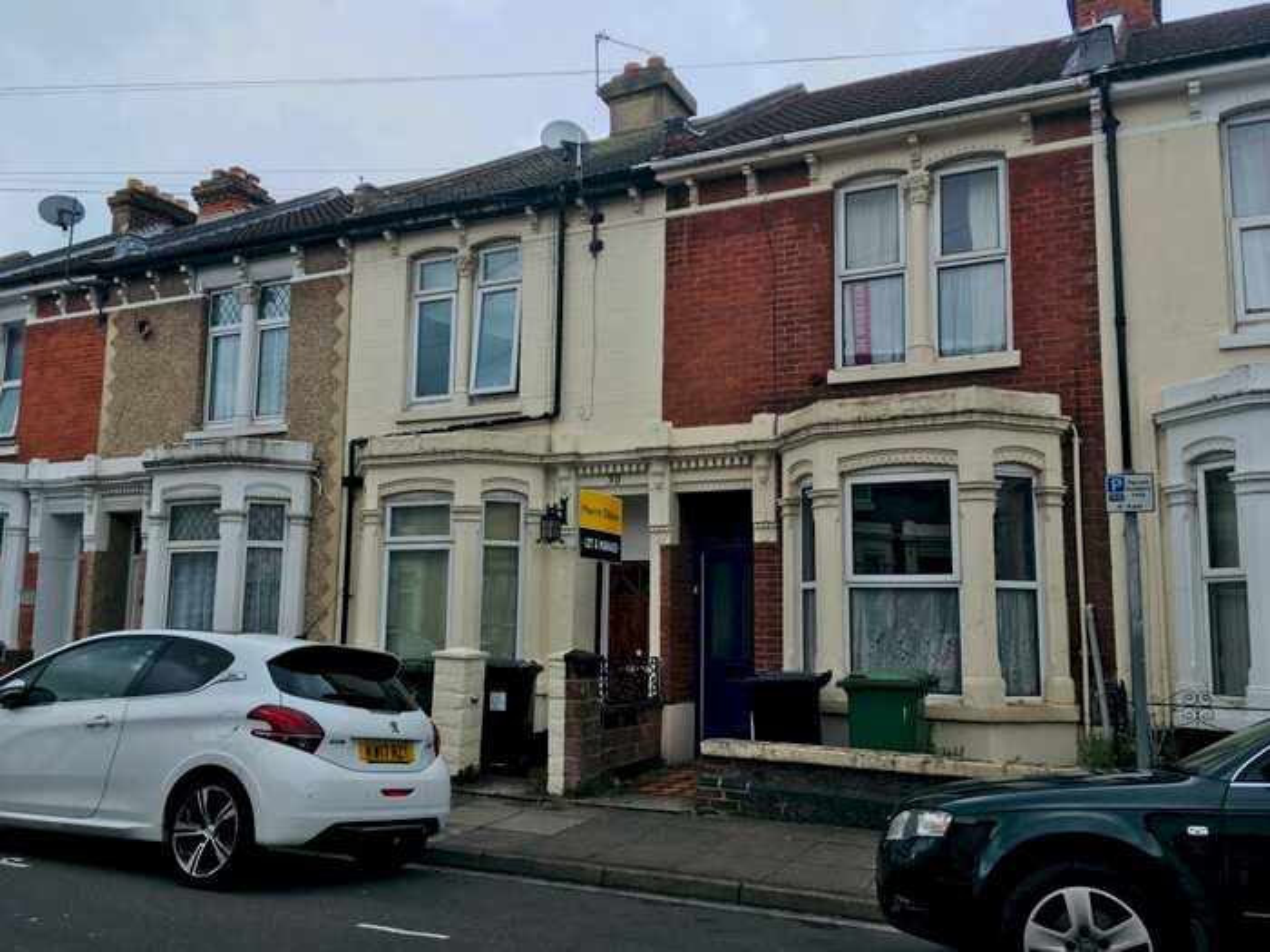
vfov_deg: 48.2
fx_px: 1064
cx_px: 635
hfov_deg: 61.7
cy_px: 476
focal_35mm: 29
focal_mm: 4.15
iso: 25
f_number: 2.2
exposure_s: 1/927
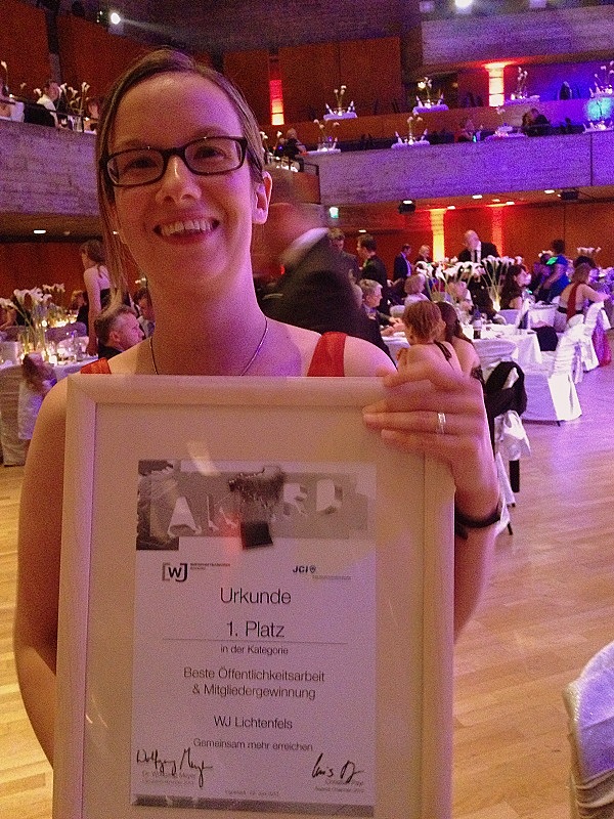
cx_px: 307
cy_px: 410
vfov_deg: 52.6
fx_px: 828
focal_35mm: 35
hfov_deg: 40.7
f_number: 2.4
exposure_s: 1/15
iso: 800
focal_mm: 4.28
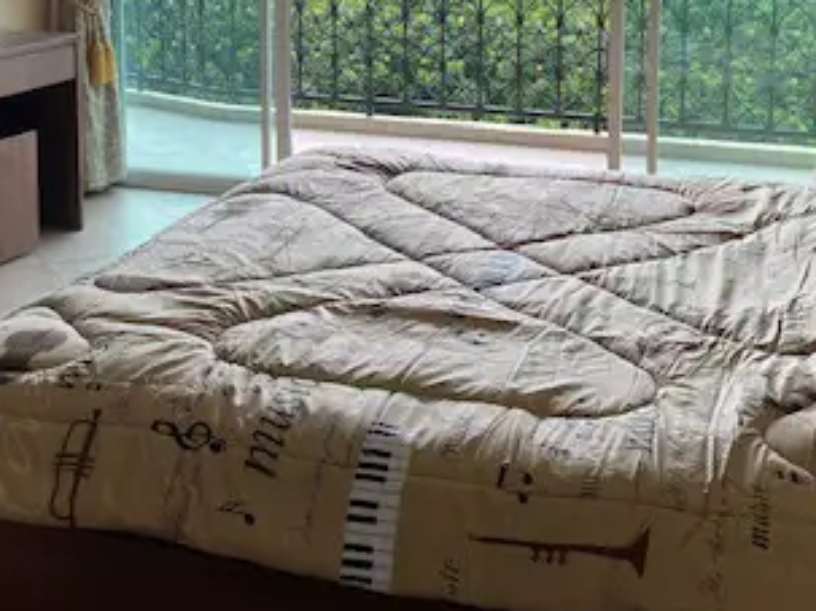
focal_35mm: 55
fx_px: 1296
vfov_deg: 25.4
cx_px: 334
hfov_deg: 34.9
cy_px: 19
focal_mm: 4.25
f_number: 1.8
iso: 40
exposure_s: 1/122
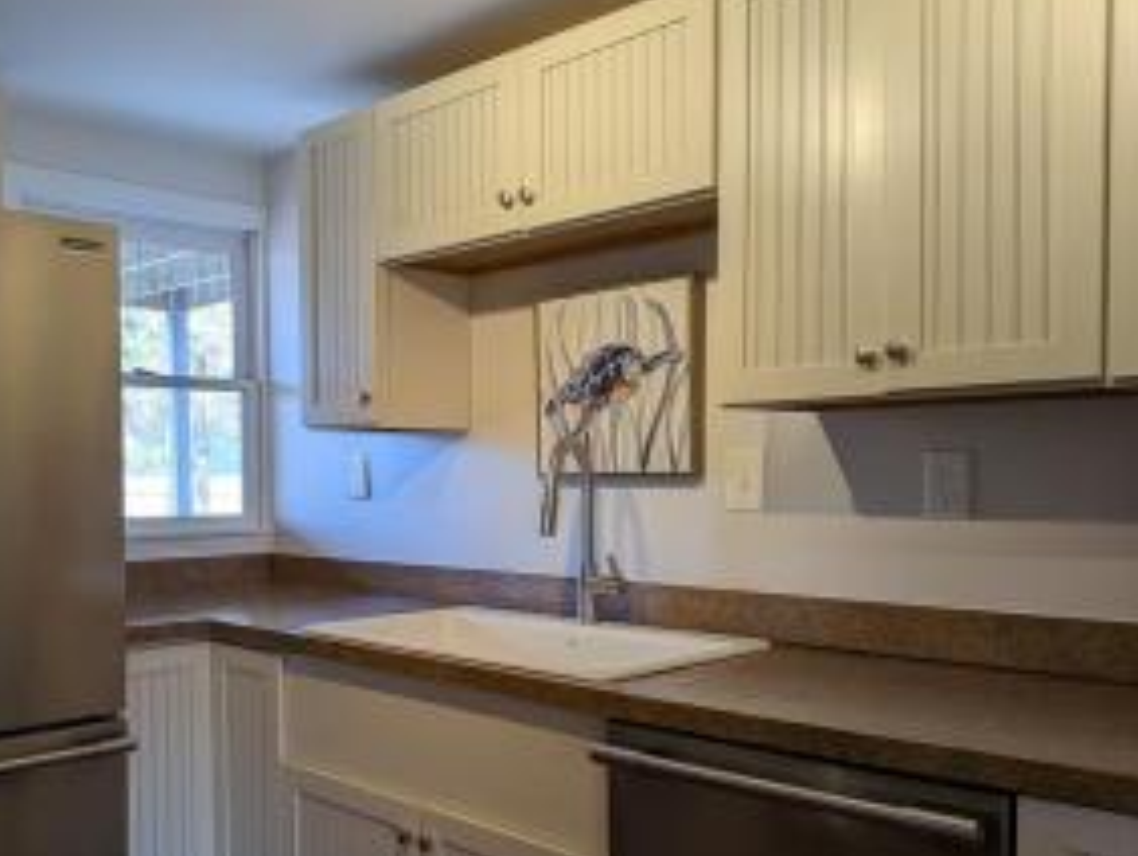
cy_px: 521
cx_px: 339
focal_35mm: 34
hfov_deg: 52.4
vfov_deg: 41.6
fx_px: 1119
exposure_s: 1/120
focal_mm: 4.53
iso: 92
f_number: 1.7
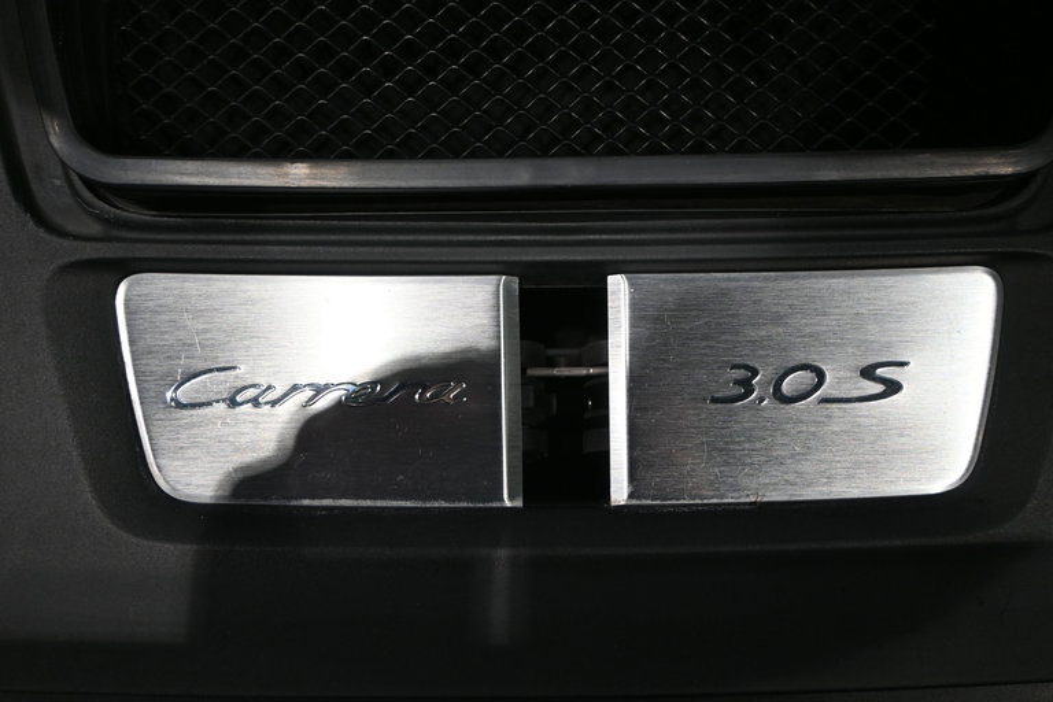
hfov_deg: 51.3
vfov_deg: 35.5
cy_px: 351
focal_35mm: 38
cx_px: 526
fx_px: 1097
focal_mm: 25
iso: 400
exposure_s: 1/200
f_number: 4.2
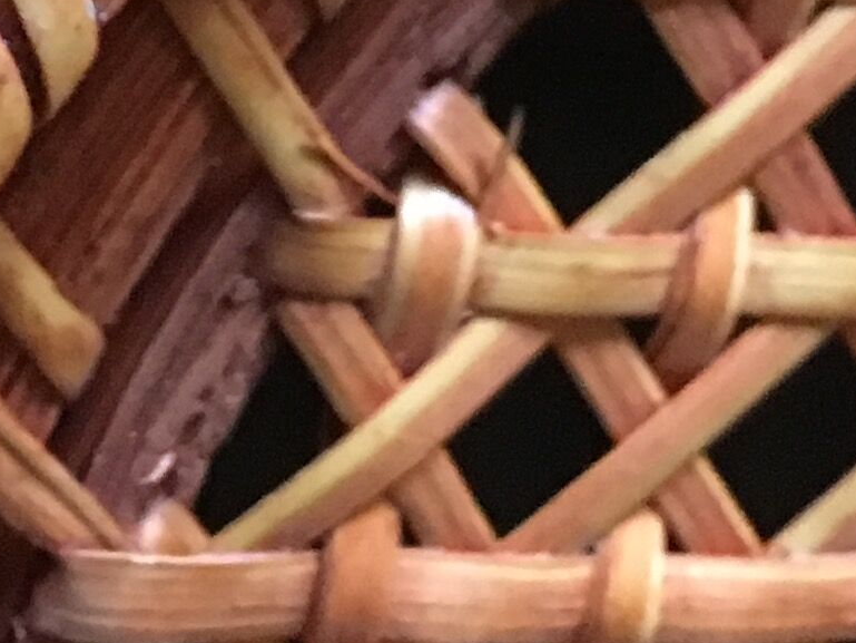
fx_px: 3759
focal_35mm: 152
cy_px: -910
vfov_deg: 8.8
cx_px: -53
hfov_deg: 12.8
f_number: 2.2
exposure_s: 1/25
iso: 200
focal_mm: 4.15
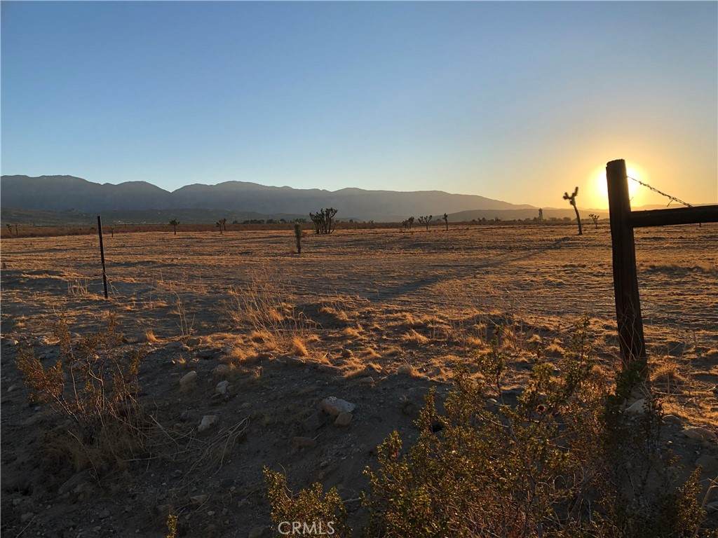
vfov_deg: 49.7
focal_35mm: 28
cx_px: 359
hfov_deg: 63.4
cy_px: 269
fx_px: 581
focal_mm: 3.99
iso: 20
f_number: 1.8
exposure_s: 1/1297
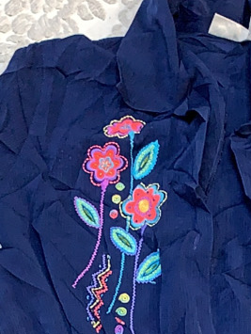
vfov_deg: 22.6
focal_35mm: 79
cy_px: 410
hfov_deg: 18.2
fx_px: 762
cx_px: 260
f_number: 1.8
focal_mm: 4.25
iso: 80
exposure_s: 1/100
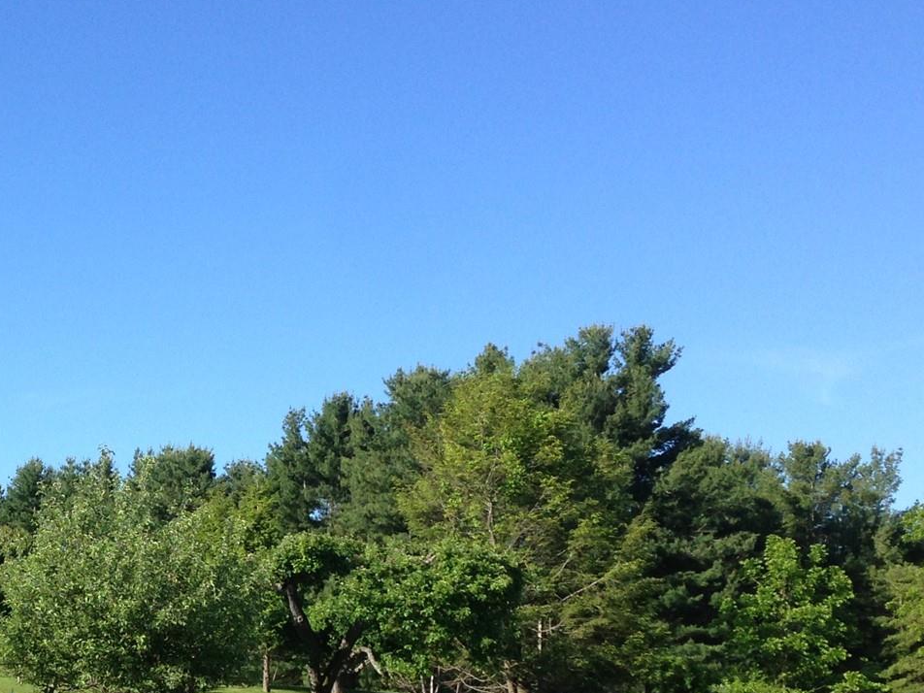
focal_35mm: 71
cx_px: 8
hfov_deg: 26.0
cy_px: 583
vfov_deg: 20.4
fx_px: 1895
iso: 50
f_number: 2.4
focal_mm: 4.13
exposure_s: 1/968
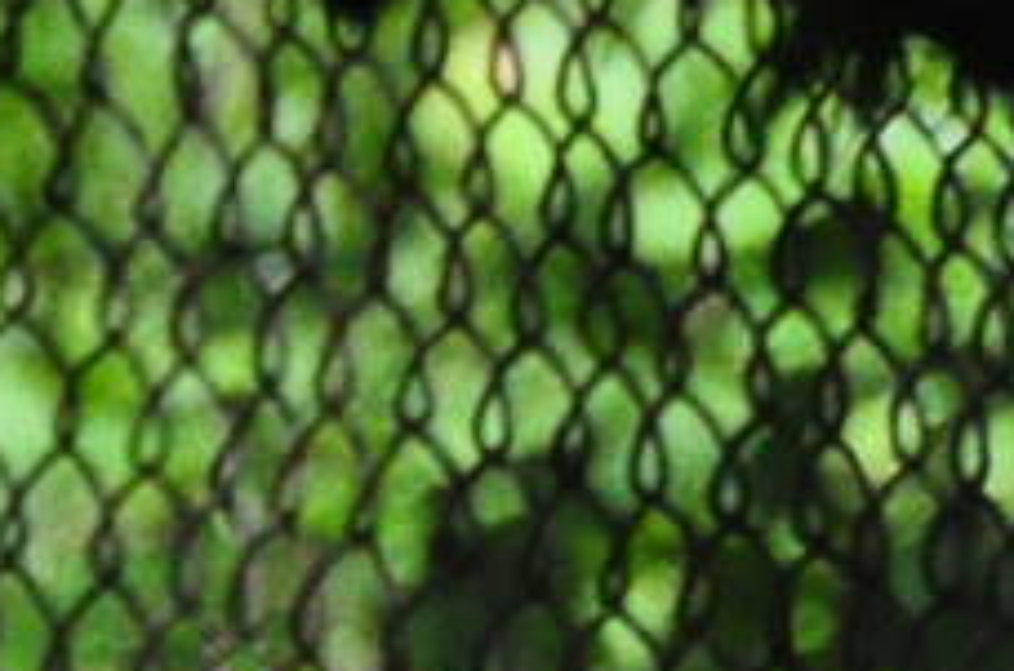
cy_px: 2317
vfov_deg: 0.4
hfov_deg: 0.7
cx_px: -2148
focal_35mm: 3162
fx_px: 88876
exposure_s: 1/4000
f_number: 8
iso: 3200
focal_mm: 300
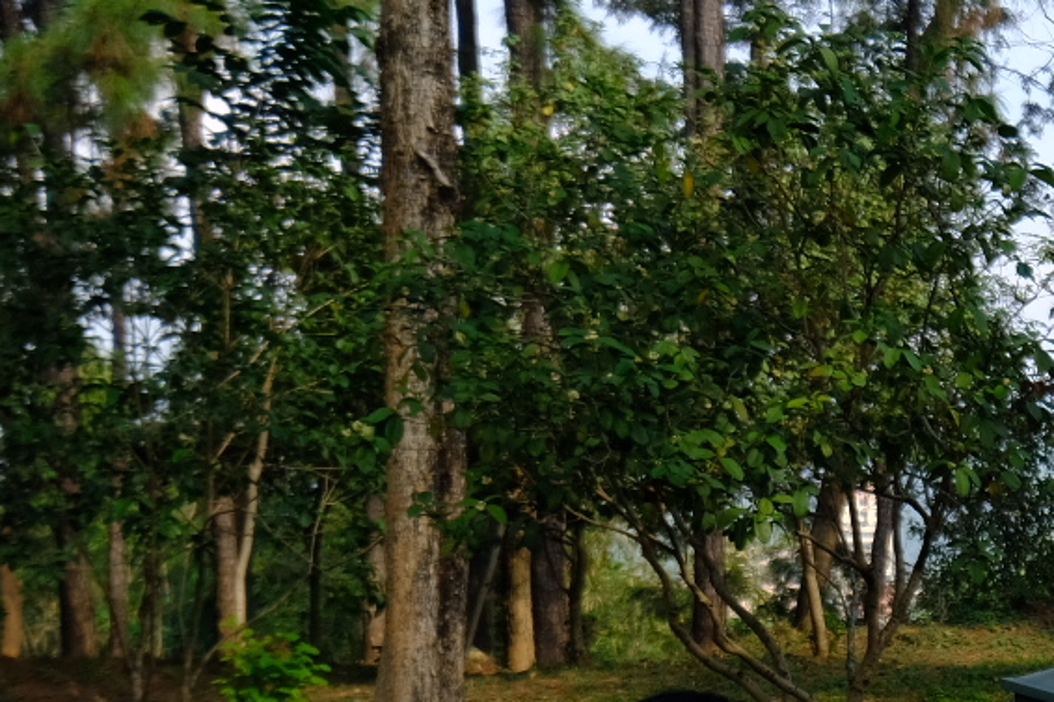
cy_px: 929
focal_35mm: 113
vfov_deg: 11.8
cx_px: 952
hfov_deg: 17.8
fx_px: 3307
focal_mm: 24
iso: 200
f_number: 4.5
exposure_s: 1/500
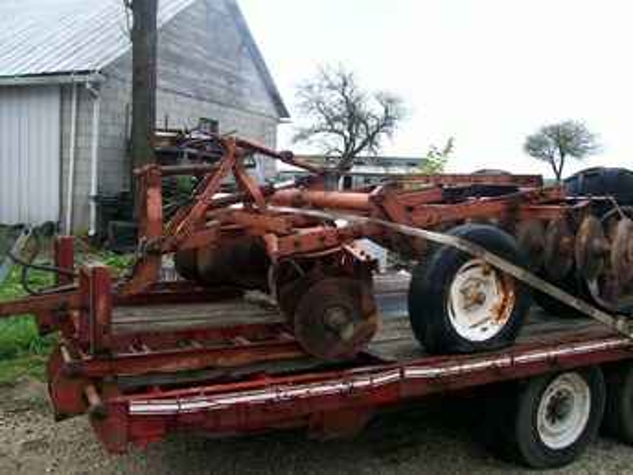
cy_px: 238
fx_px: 622
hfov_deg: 54.0
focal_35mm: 34
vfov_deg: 41.8
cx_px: 316
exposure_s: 1/458
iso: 80
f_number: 2.7
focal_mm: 5.6
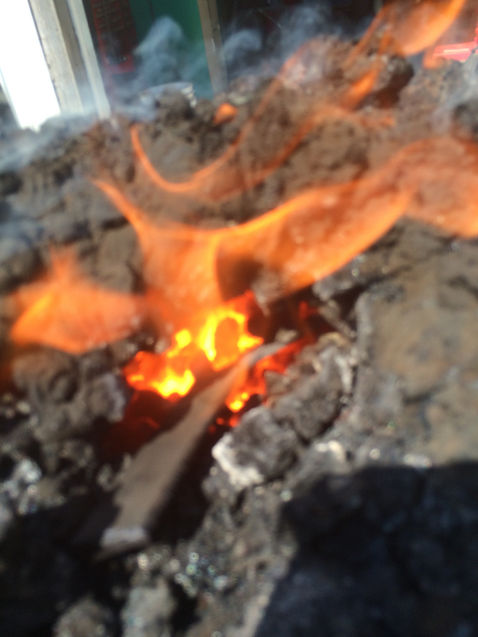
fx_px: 534
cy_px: 318
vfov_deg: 61.7
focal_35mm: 29
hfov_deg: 48.2
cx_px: 239
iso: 32
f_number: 2.2
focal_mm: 4.15
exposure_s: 1/695
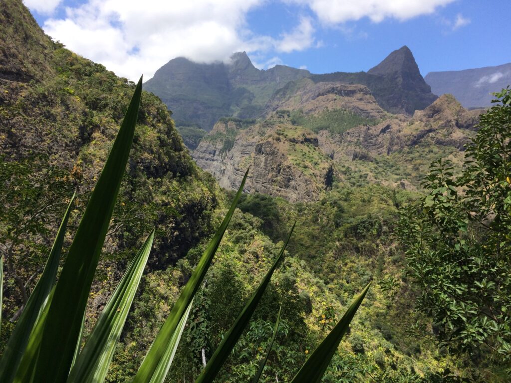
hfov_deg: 61.7
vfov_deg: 48.2
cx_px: 256
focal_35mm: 29
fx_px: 428
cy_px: 192
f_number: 2.2
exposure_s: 1/1414
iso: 32
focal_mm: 4.15
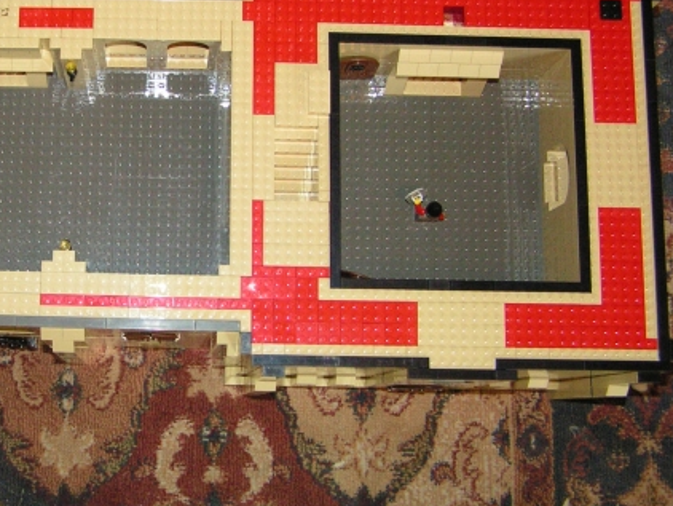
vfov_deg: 23.2
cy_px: 176
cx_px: 144
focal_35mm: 63
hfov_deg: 30.0
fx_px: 1226
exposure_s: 1/40
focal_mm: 6.3
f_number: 2.8
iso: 200
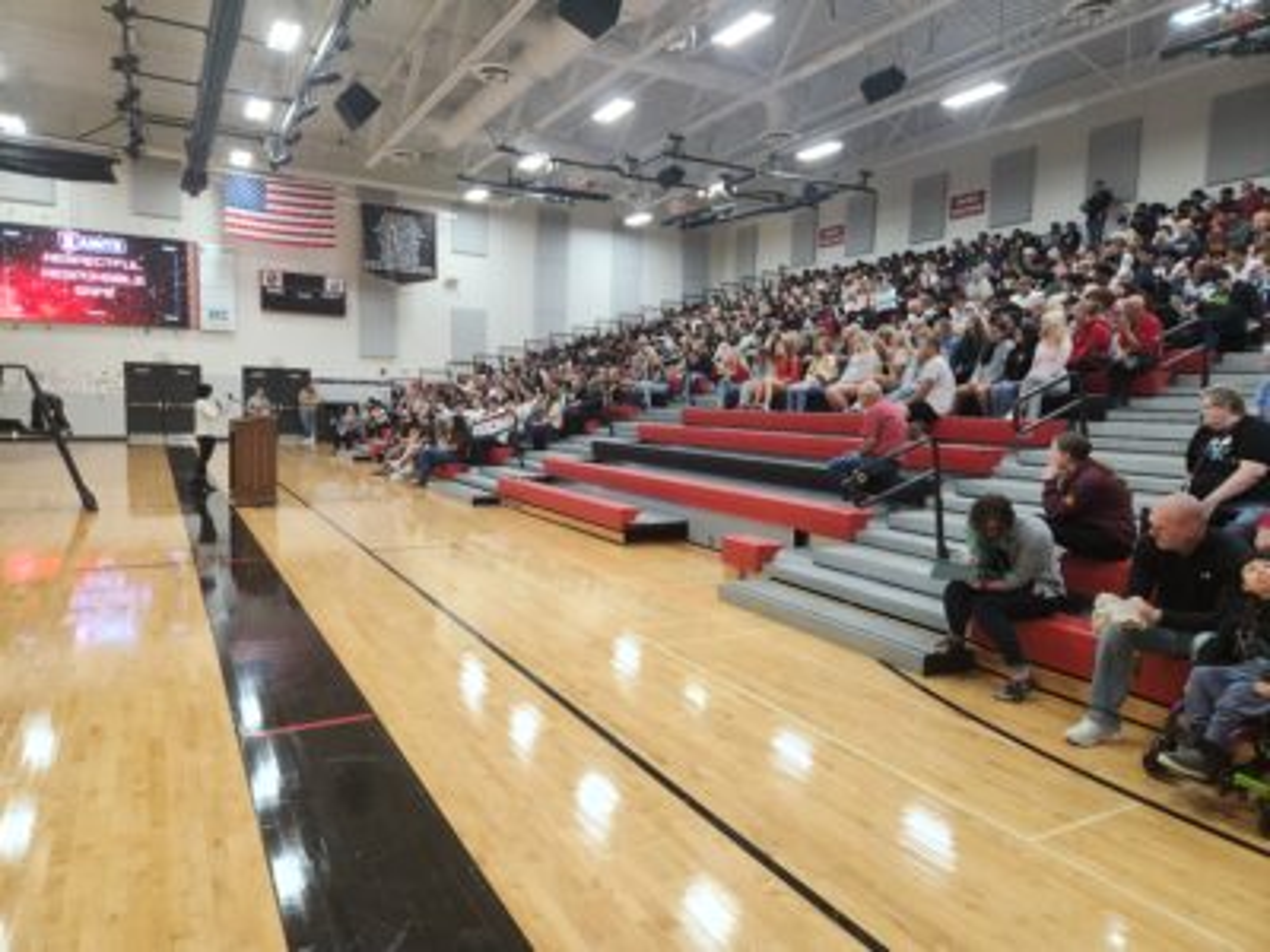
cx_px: 635
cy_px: 476
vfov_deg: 58.9
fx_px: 844
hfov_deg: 73.9
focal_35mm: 23
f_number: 1.8
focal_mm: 5.4
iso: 80
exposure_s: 1/60
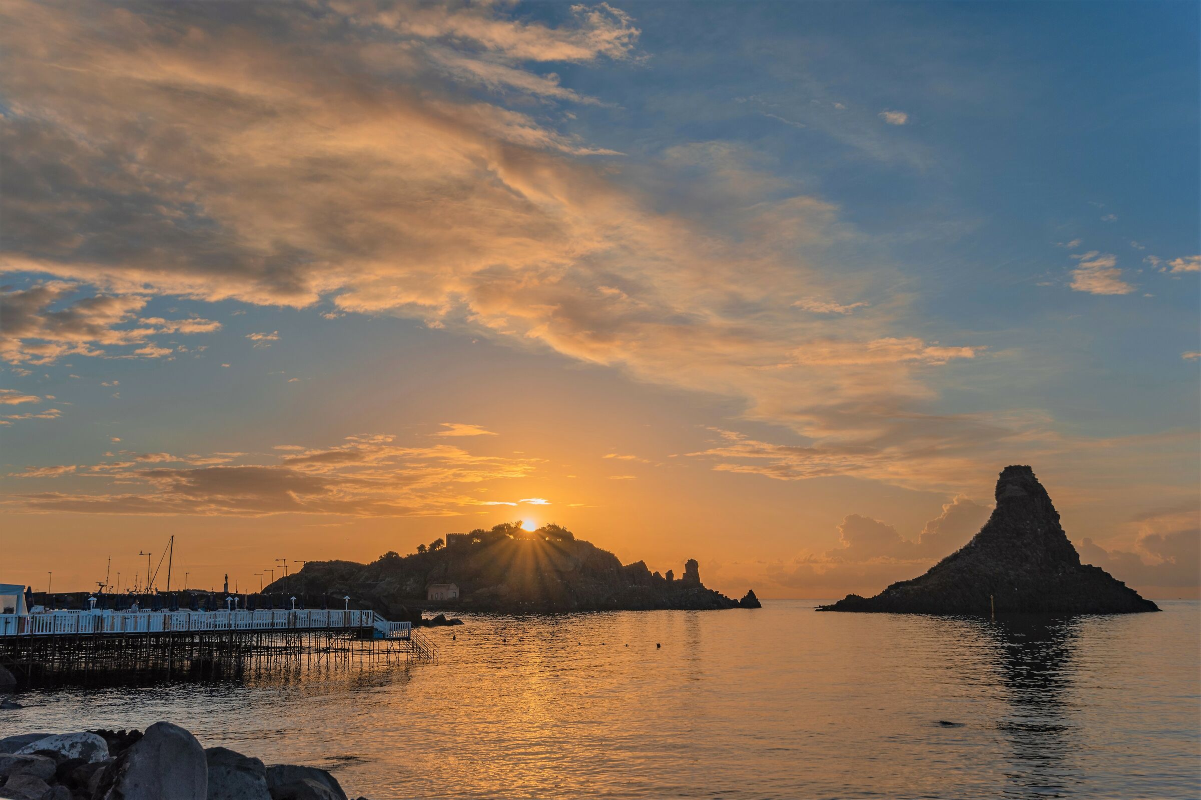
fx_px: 1168
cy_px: 400
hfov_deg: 54.4
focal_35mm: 35
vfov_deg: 37.9
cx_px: 600
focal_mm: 35
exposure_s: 1/500
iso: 100
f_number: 13
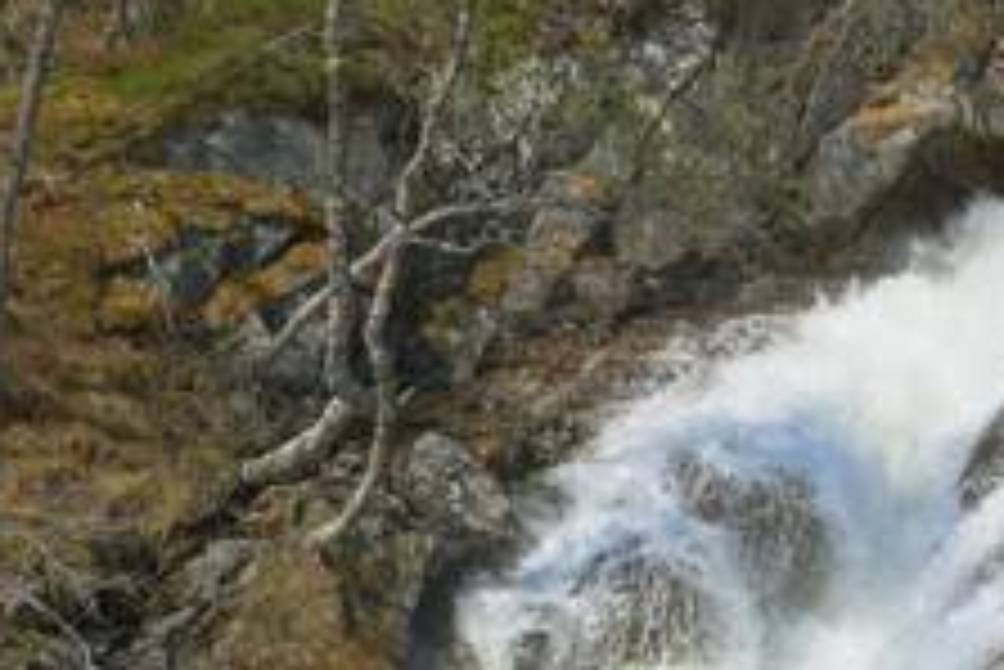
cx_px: 774
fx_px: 2205
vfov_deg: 17.3
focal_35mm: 79
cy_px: 416
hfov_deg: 25.3
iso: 250
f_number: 10
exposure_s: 1/125
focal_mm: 44
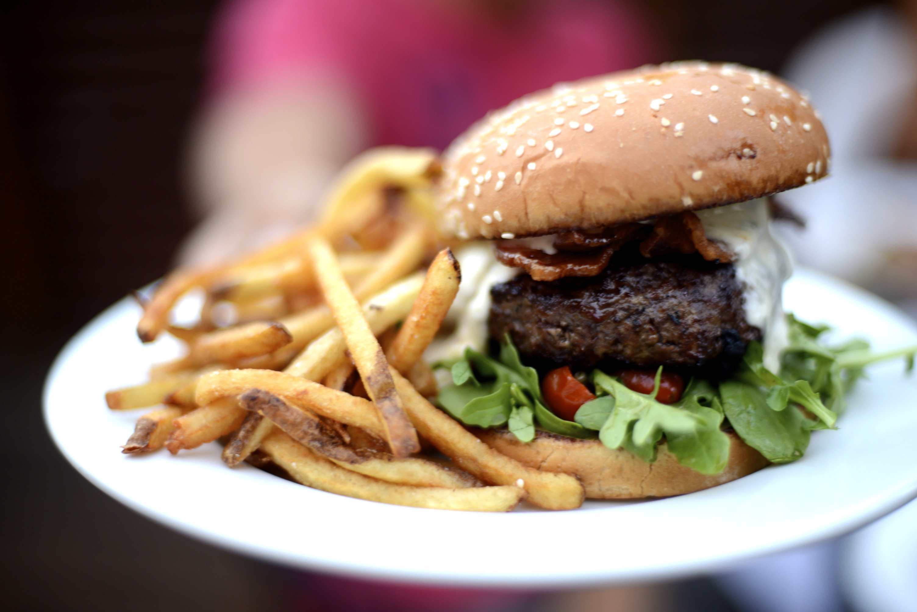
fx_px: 1274
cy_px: 306
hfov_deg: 39.6
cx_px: 458
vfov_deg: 27.0
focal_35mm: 50
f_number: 1.4
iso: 160
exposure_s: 1/125
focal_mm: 50
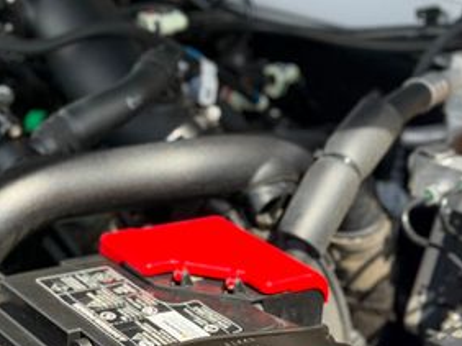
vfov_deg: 13.6
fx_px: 1454
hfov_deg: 17.6
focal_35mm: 109
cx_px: -3
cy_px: 156
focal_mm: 6.76
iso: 80
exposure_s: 1/1285
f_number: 1.78
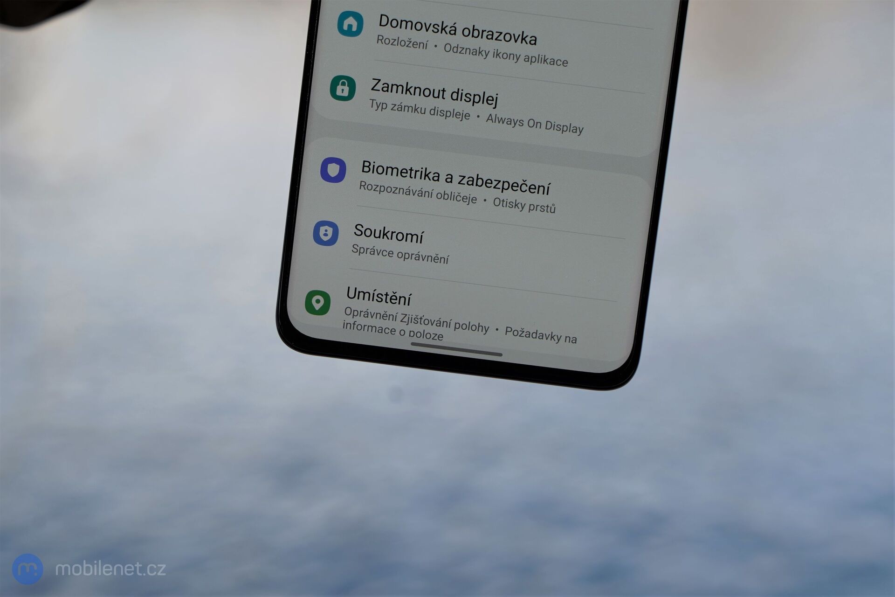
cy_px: 298
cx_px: 448
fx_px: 1740
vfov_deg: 19.5
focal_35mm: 70
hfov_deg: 28.8
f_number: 6.3
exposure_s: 1/125
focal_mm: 70
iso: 125
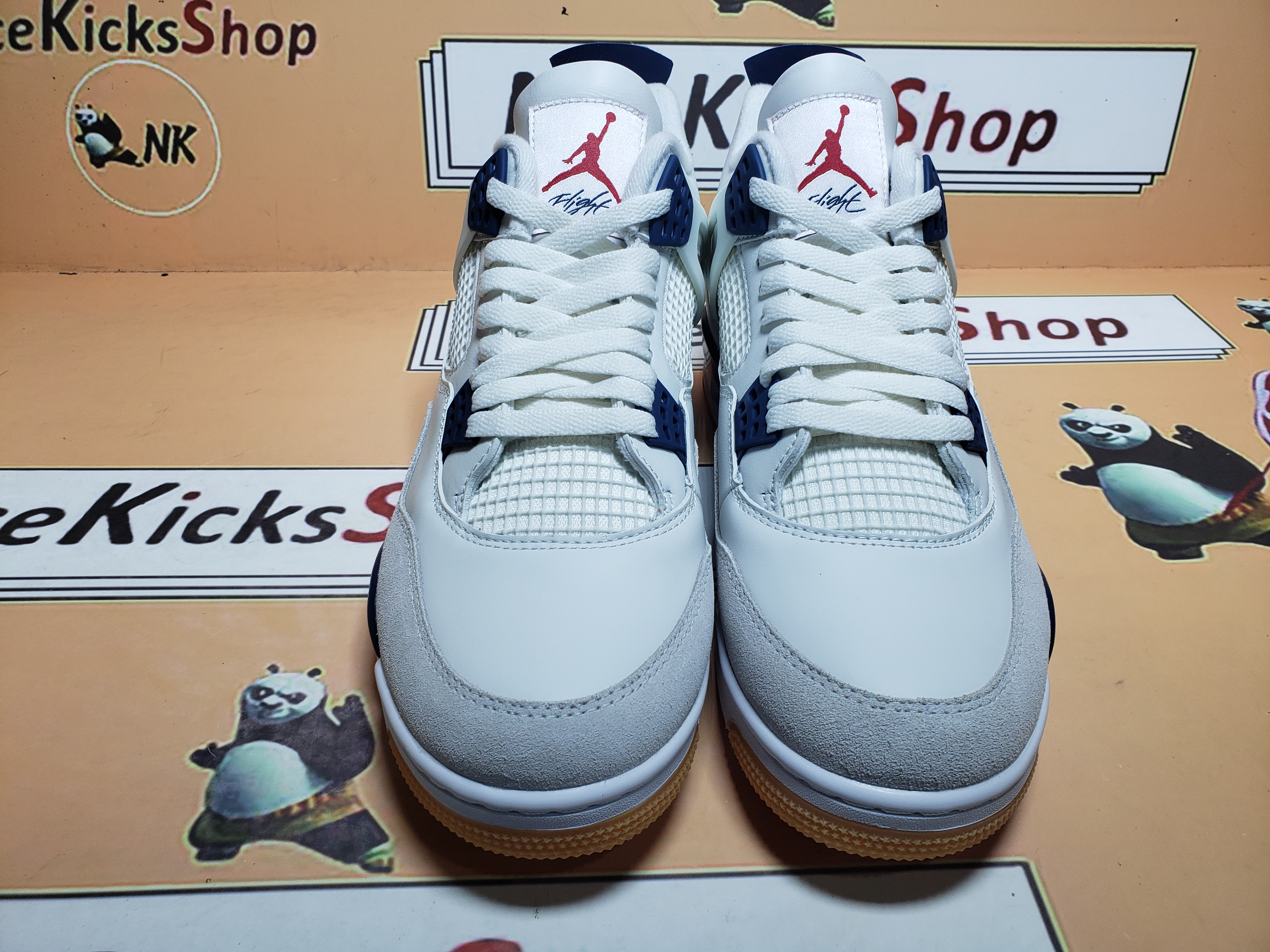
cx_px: 635
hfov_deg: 67.3
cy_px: 476
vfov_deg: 53.1
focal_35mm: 26
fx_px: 954
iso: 50
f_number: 2.4
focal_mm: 4.3
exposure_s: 1/330
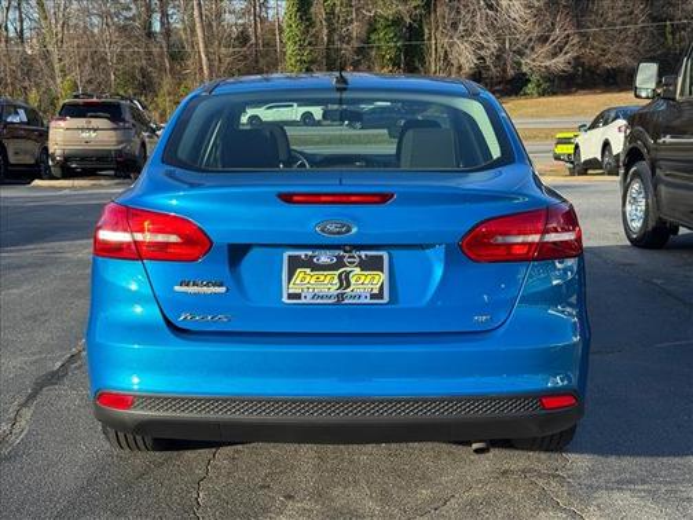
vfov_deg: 30.3
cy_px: 260
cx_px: 346
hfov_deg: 39.7
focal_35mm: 48
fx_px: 961
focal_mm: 6.76
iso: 64
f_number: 1.78
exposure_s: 1/1366
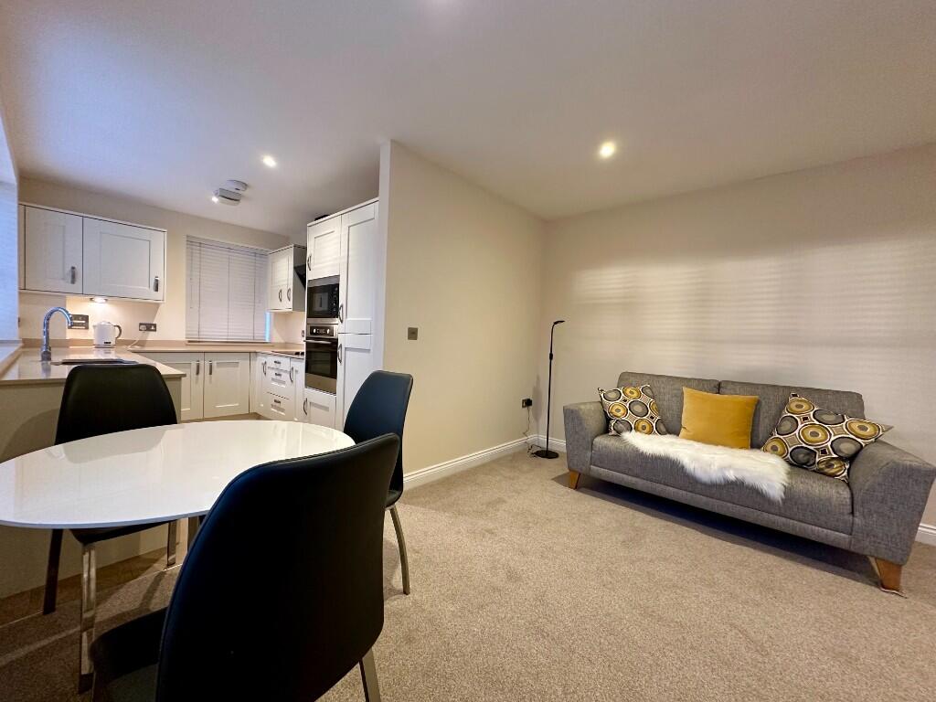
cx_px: 468
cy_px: 351
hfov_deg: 102.1
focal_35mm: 14
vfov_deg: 85.7
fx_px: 379
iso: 250
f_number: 2.2
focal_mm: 2.22
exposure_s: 1/50
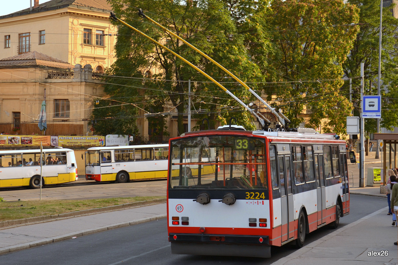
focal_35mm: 52
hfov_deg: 37.9
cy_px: 132
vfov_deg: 25.7
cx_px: 199
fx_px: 580
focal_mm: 35
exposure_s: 1/125
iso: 100
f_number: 5.6
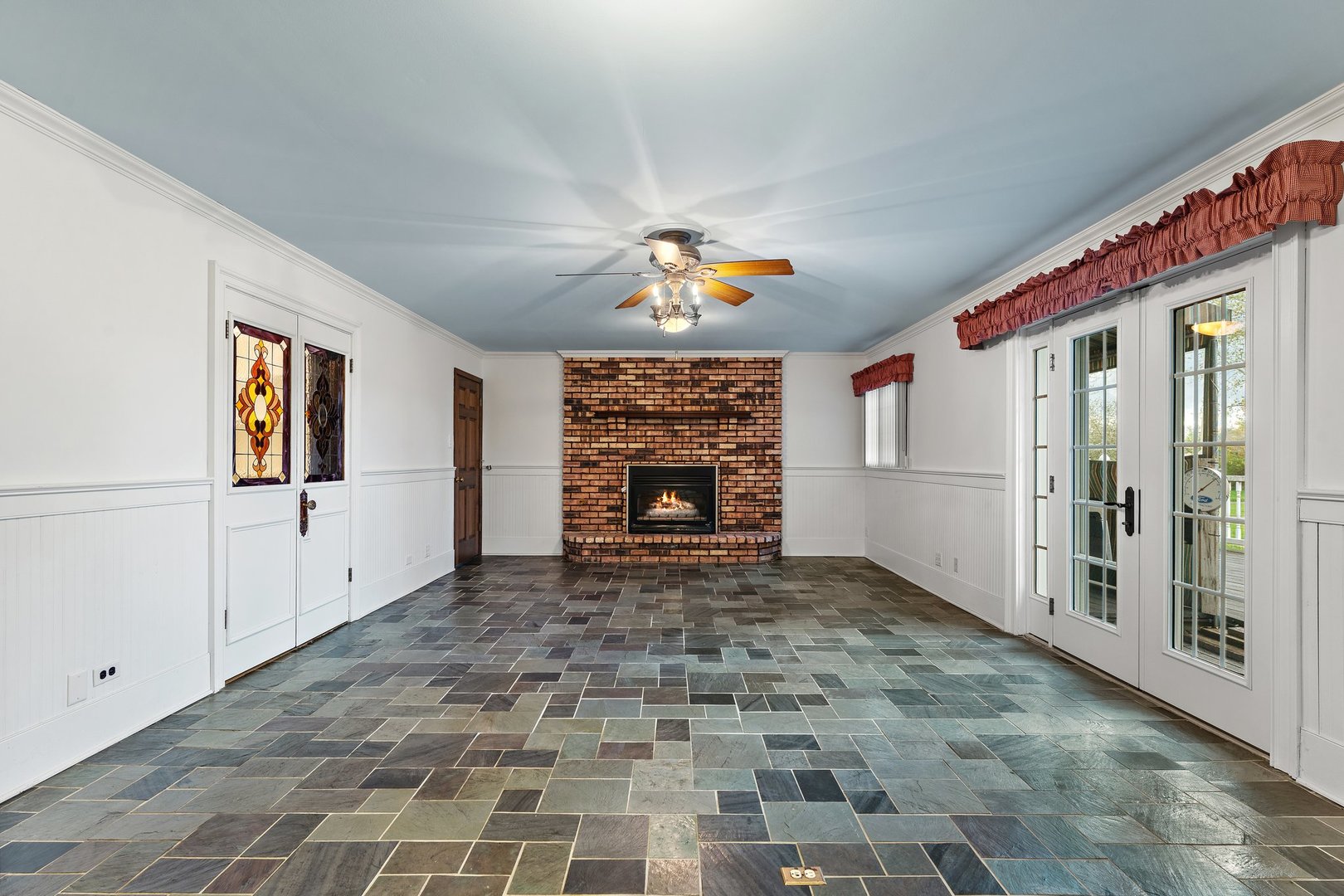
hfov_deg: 95.7
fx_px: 608
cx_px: 672
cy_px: 448
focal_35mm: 16
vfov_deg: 72.7
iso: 500
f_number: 9
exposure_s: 5
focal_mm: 16.3
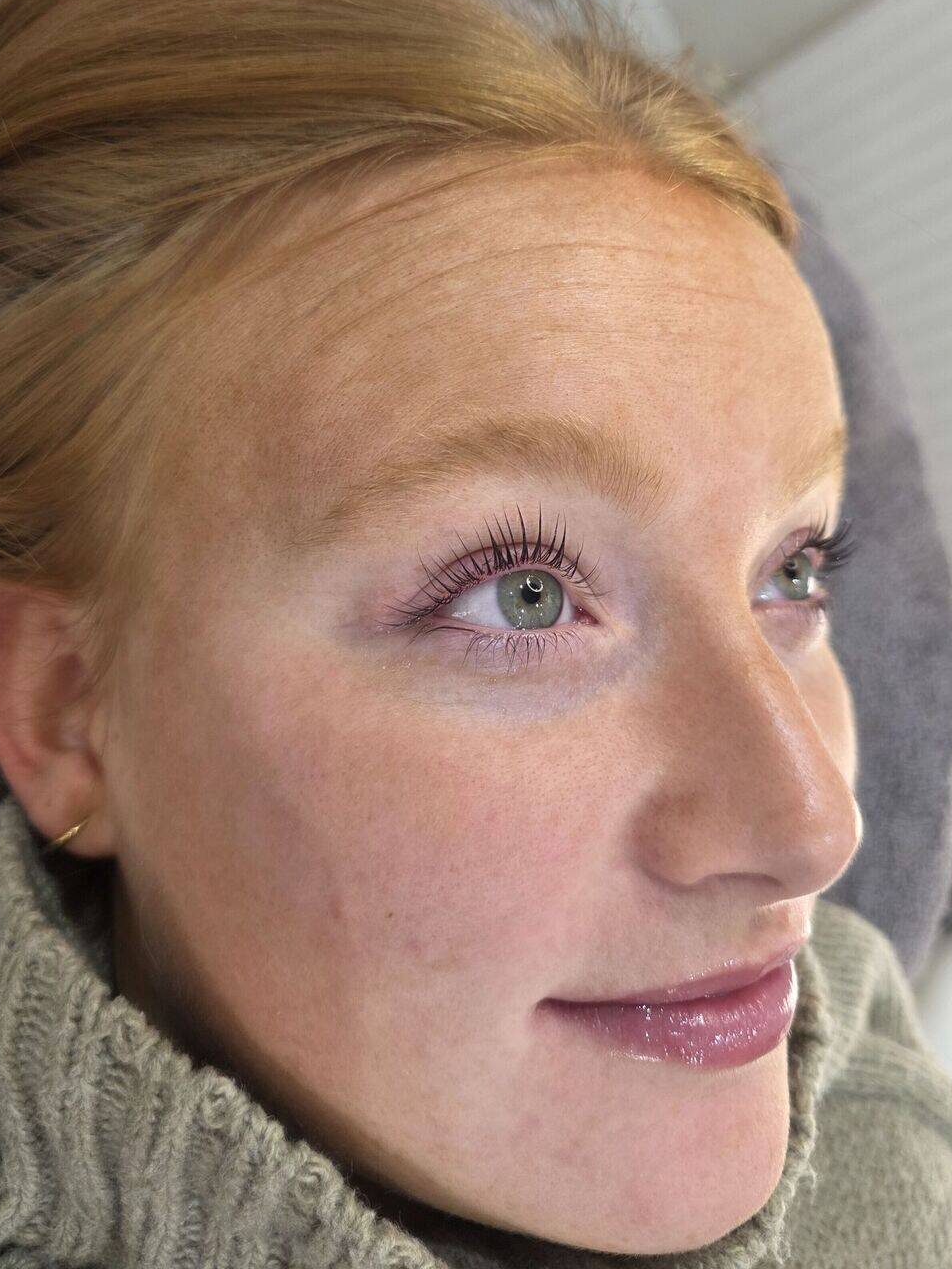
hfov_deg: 48.2
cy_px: 485
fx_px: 1063
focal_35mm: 29
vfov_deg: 60.9
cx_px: 504
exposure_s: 1/180
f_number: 1.7
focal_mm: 6.3
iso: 160
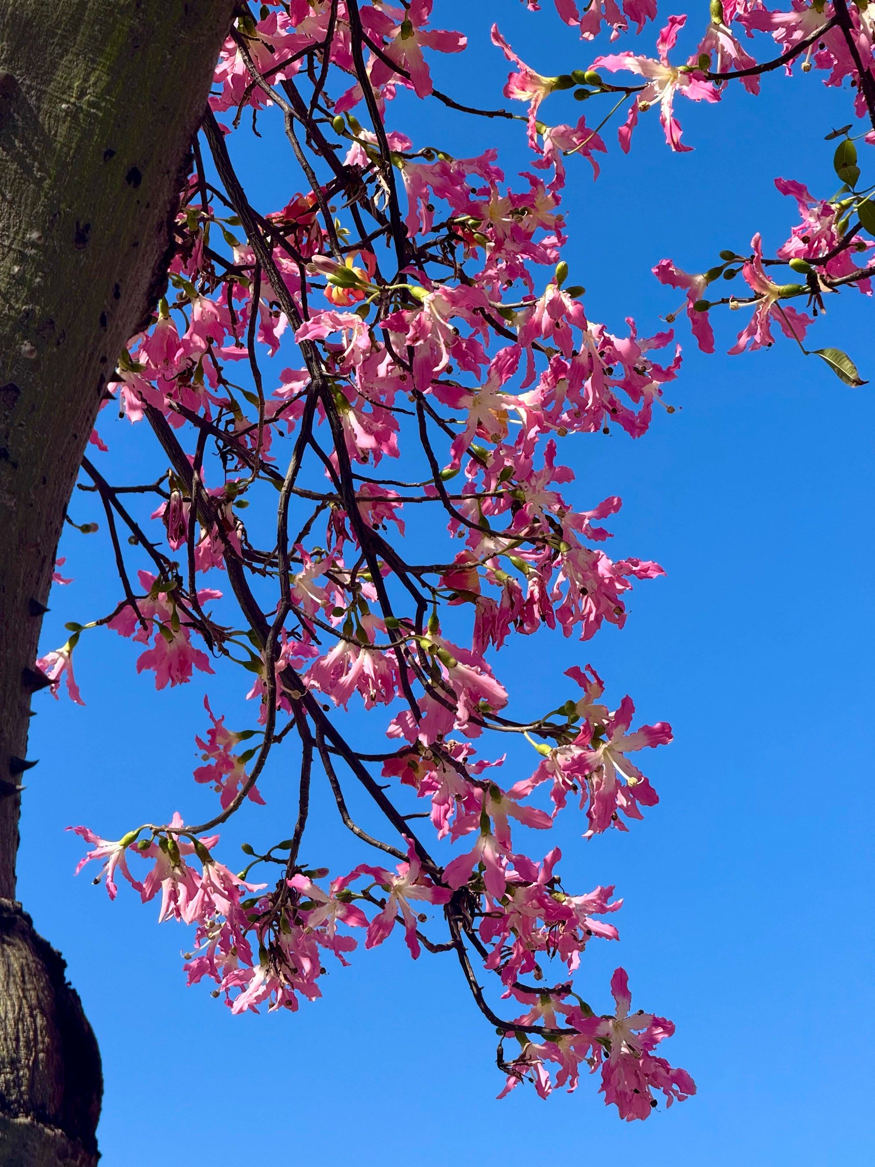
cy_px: 584
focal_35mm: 120
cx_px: 438
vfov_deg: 16.4
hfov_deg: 12.3
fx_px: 4044
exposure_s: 1/1096
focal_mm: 15.66
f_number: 2.8
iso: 50
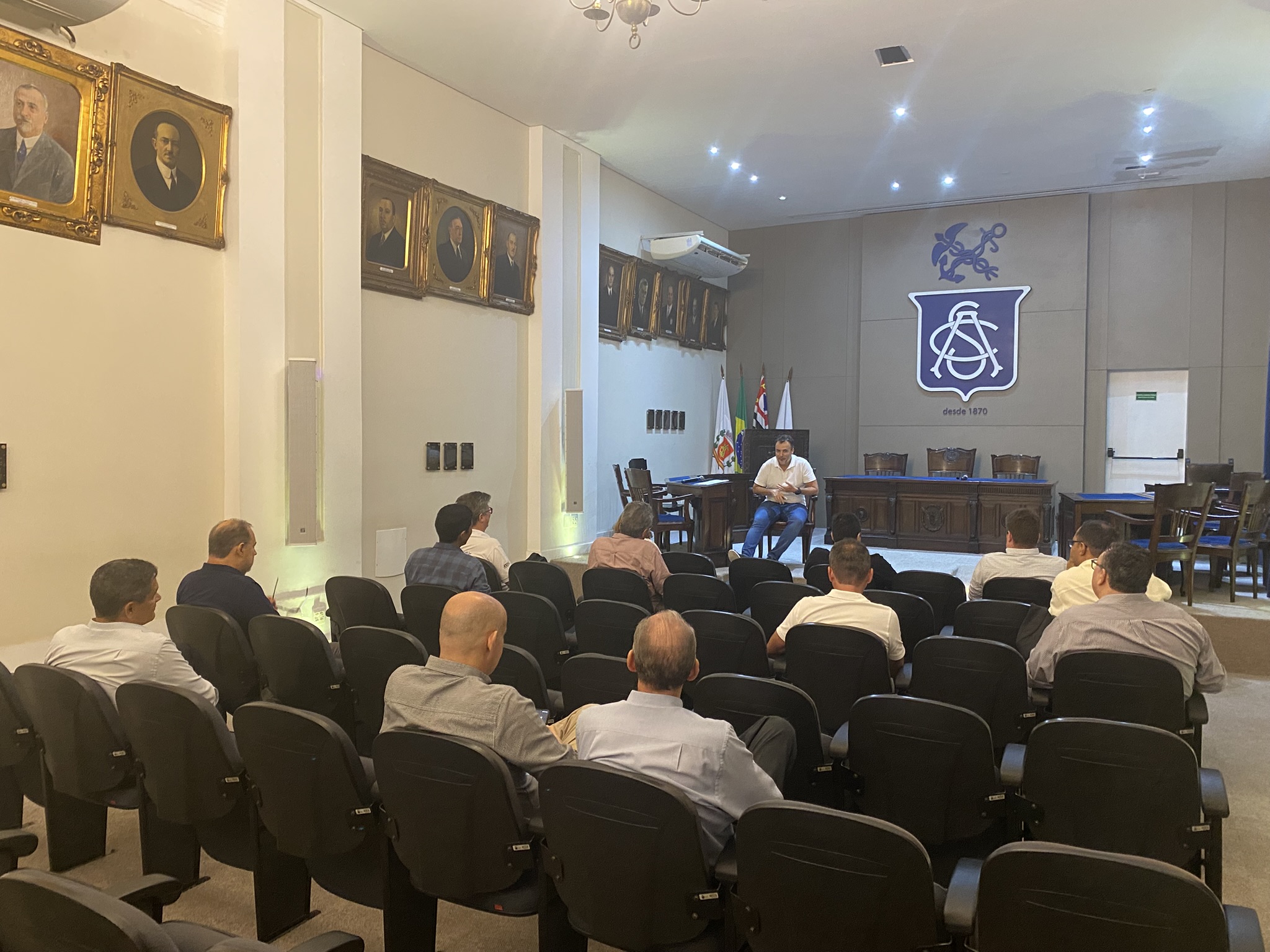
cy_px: 476
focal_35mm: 26
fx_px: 954
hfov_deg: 67.3
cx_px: 635
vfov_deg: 53.1
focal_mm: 4.25
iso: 500
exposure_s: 1/30
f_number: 1.8
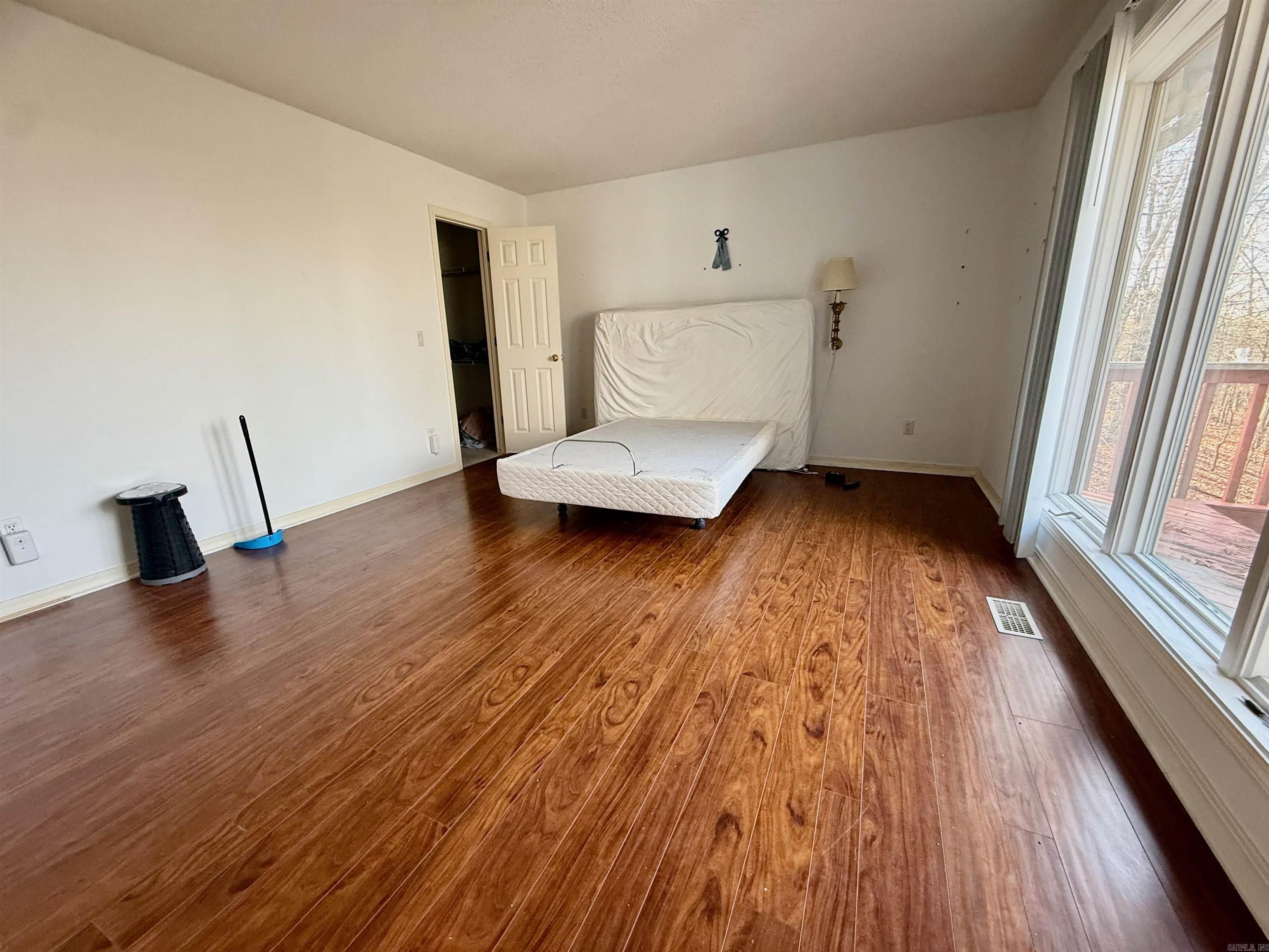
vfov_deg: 85.7
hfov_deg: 102.1
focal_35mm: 14
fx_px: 513
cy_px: 476
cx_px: 634
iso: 250
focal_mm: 2.22
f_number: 2.2
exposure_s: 1/60
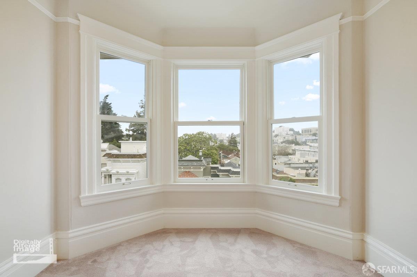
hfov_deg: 90.0
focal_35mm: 18
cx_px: 208
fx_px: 208
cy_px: 138
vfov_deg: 67.3
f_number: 11
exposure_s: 1/10
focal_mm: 18
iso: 640
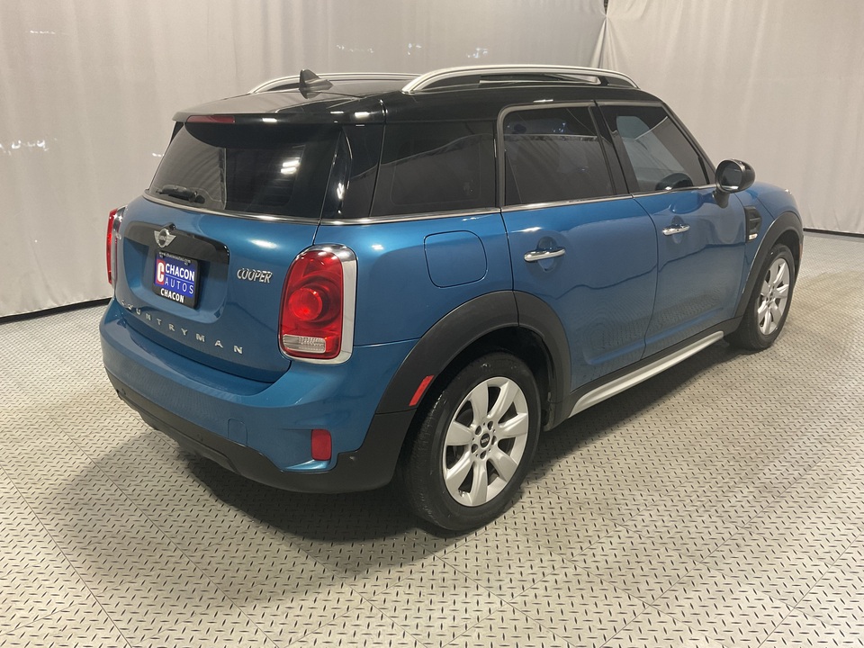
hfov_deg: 61.7
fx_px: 724
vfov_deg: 48.2
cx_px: 432
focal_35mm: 29
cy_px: 324
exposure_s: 1/60
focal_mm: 3
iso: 100
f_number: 1.8
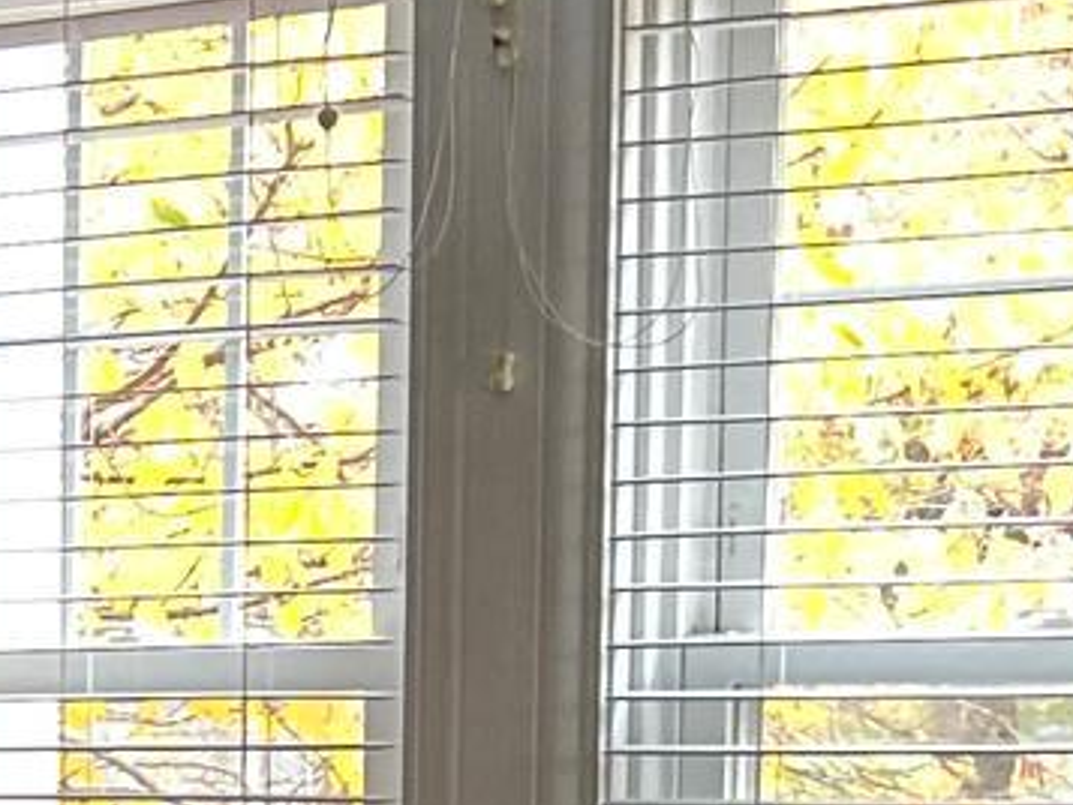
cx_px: -568
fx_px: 4620
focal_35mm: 149
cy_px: 1352
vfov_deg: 9.6
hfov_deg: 12.5
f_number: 1.5
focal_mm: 5.7
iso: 160
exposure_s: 1/60
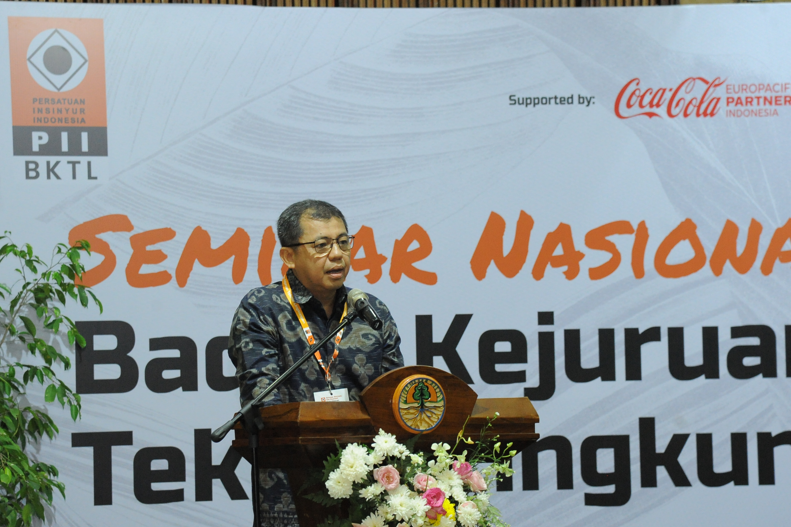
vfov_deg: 9.2
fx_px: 3272
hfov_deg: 13.8
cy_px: 321
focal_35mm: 149
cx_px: 339
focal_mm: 120
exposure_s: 1/60
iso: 5000
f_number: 5.6
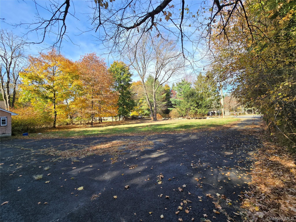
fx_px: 111
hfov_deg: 106.2
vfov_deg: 89.9
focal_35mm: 13
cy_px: 111
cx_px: 148
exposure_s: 1/699
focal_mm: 2.2
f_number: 2.2
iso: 50
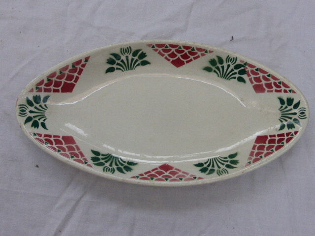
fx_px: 364
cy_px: 118
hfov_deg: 46.8
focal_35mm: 40
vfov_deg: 36.0
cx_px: 158
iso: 400
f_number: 3.9
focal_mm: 6.9
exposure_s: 1/50
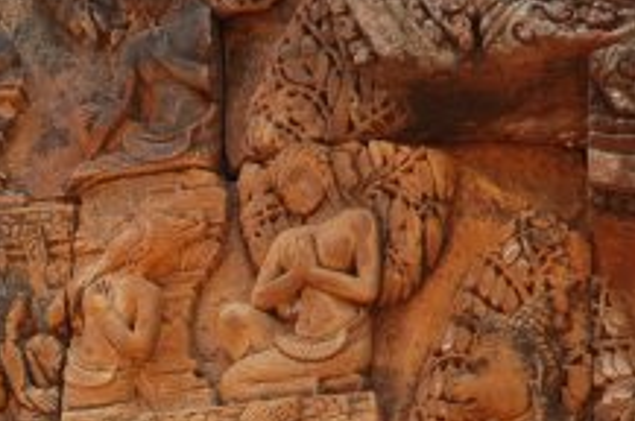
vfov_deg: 4.6
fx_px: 5266
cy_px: 593
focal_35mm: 299
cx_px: -225
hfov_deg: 6.8
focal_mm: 60
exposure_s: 1/125
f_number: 5.6
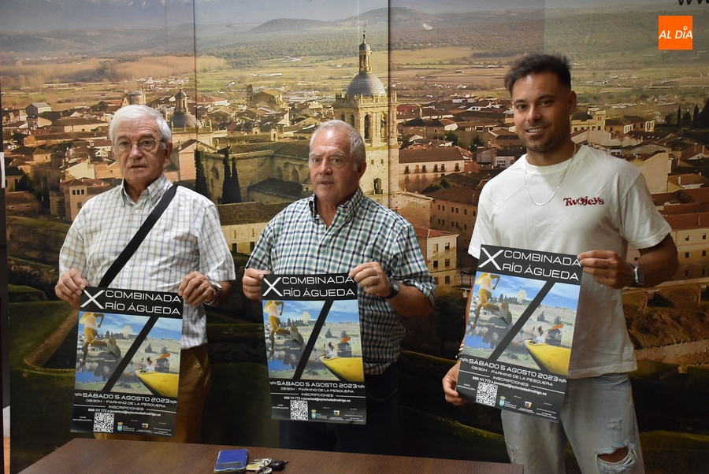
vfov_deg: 28.1
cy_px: 237
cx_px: 354
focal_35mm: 48
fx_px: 946
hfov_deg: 41.1
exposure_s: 1/60
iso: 1250
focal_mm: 32
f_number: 4
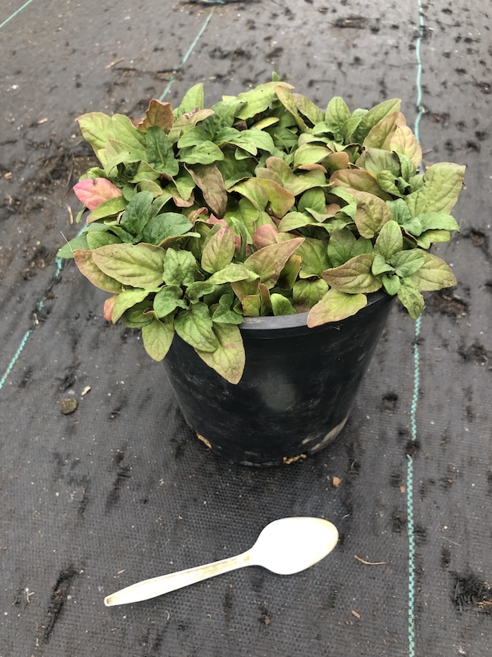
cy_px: 328
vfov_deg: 63.4
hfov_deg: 49.7
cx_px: 246
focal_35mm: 28
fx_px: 531
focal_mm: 4
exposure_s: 1/40
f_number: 1.8
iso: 25
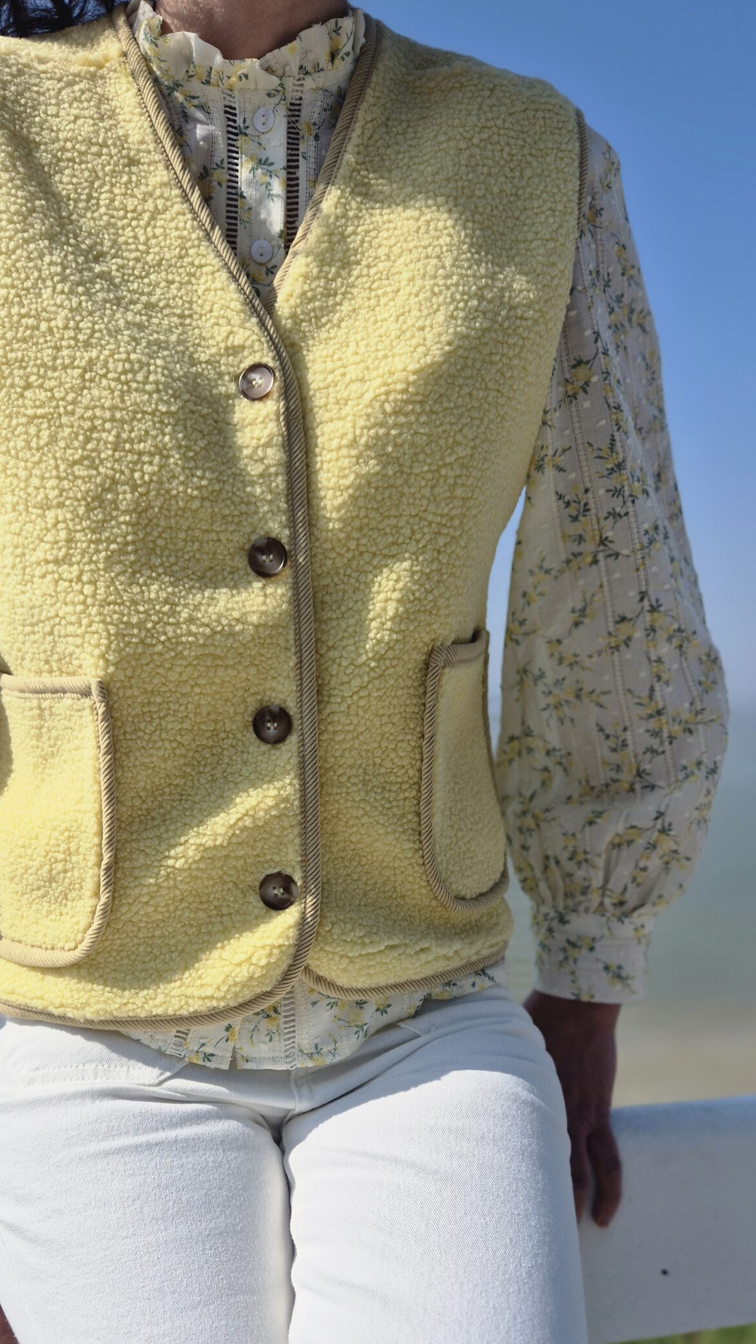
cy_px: 815
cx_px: 247
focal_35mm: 31
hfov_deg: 37.3
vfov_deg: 62.0
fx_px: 1105
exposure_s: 1/3920
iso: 25
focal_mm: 5.4
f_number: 1.8
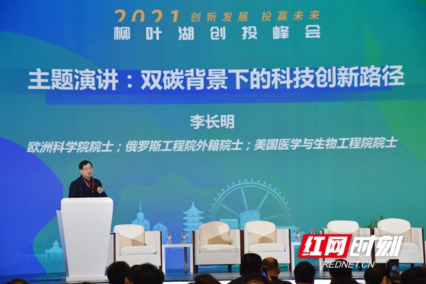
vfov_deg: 10.8
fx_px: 1509
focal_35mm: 128
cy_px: 142
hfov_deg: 16.1
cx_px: 213
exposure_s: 1/160
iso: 800
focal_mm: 85
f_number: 6.3
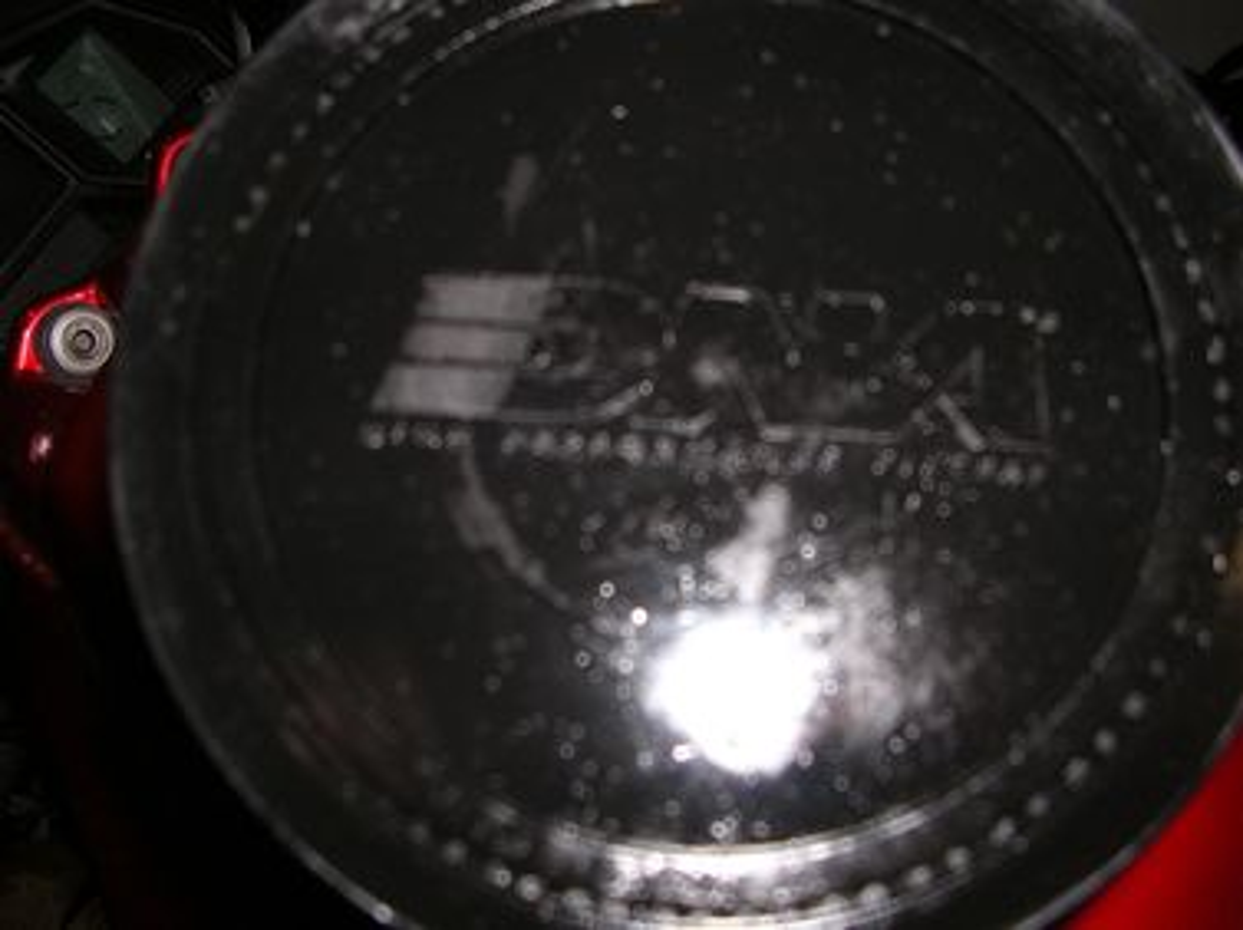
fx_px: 1256
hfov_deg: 52.7
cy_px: 465
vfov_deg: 40.6
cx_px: 622
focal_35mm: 35
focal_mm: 5.8
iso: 50
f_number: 2.8
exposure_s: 1/60.1
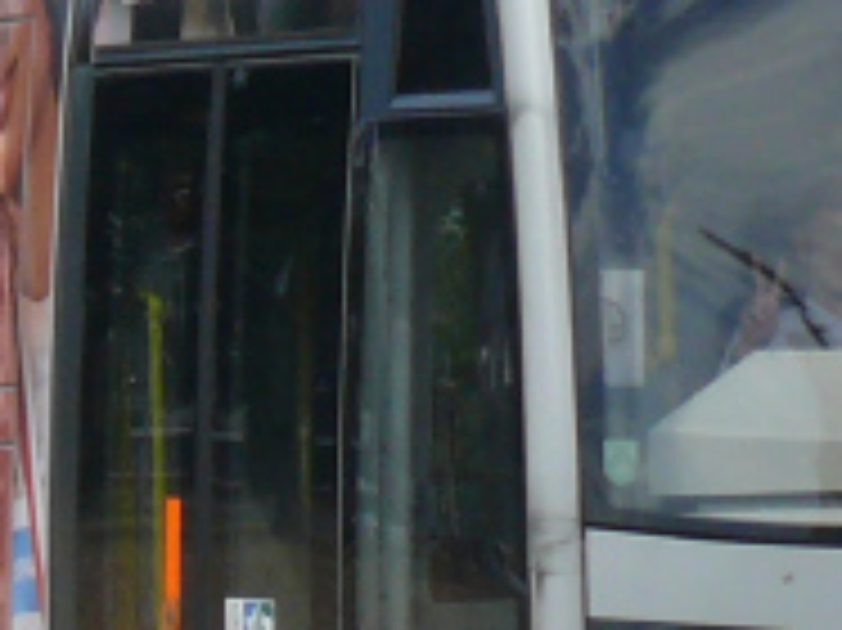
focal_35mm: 452
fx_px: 10987
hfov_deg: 4.4
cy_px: -461
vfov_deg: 3.3
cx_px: -59
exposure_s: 1/400
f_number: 5.6
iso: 100
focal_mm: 13.7
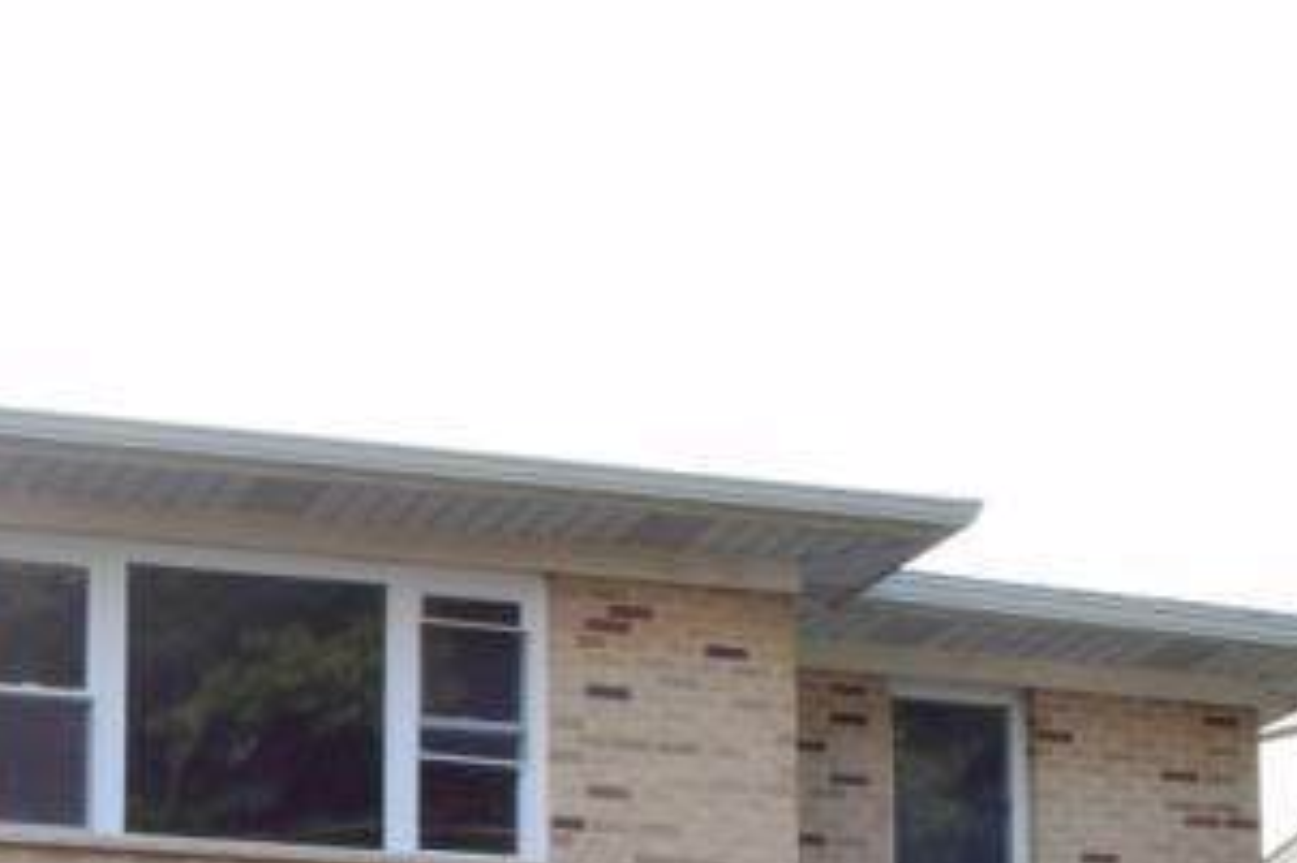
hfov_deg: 18.1
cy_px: 1402
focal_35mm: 112
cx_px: 228
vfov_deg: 11.6
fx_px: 4033
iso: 250
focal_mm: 22
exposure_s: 1/250
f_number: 8
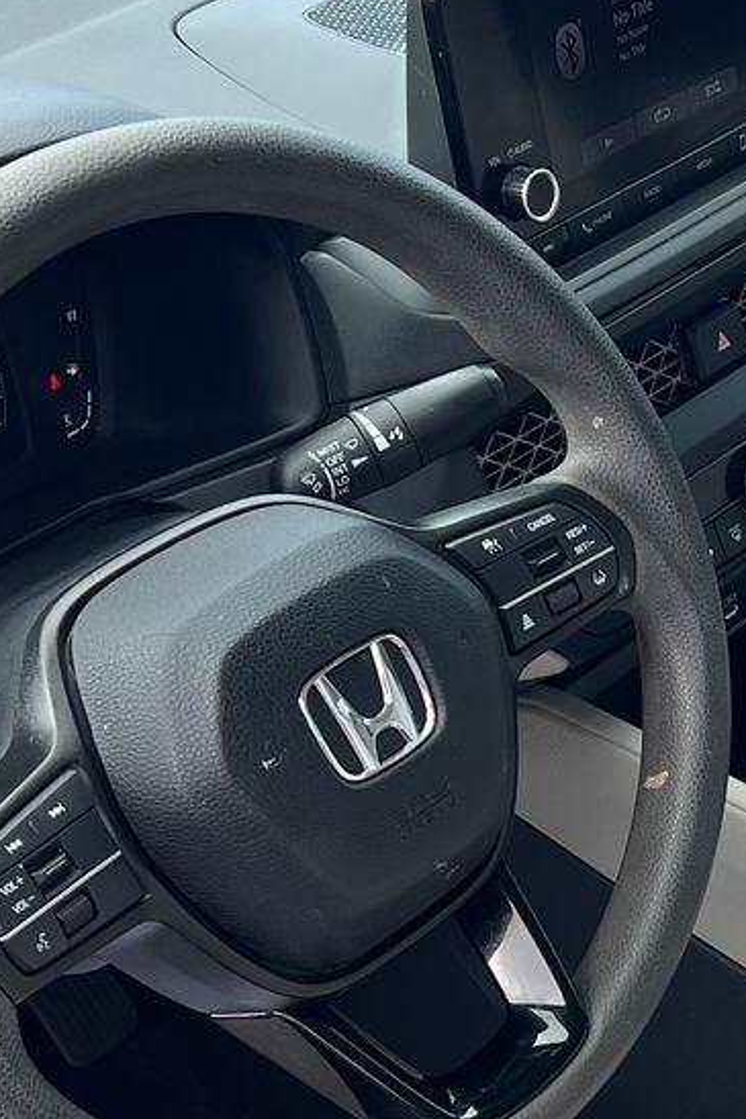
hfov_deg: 16.4
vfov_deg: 25.5
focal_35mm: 79
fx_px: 2457
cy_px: 743
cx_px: 940
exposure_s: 1/259
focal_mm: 5.7
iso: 40
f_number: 1.5
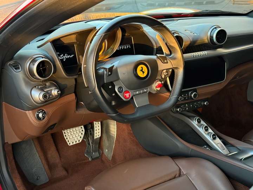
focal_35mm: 48
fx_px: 351
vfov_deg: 30.3
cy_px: 95
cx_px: 126
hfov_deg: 39.7
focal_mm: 6.76
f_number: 1.78
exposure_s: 1/60
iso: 200
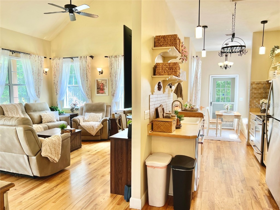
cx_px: 140
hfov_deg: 67.3
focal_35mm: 26
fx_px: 210
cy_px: 105
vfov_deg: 53.1
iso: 80
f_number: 1.5
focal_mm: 5.7
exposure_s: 1/120
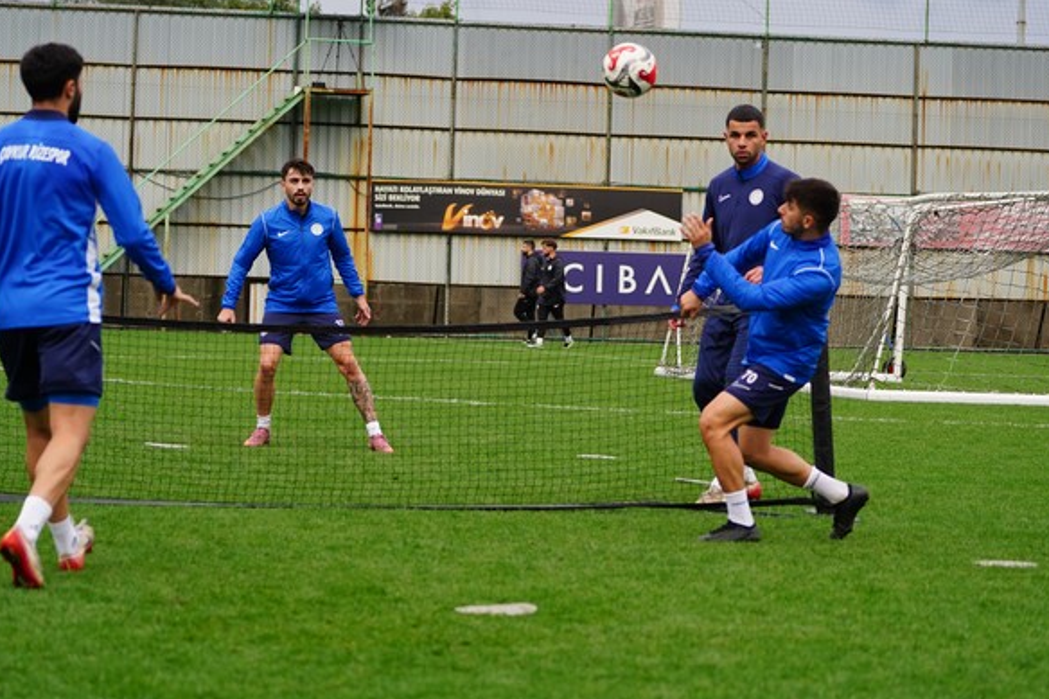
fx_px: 4020
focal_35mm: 138
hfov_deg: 14.9
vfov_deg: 9.9
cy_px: 263
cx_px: 501
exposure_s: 1/1500
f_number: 4.5
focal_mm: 109
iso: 500
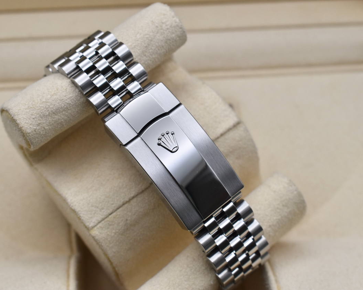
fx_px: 774
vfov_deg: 21.3
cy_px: 144
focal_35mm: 72
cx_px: 170
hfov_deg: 26.4
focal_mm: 42
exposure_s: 1/200
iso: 400
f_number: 8
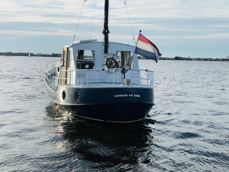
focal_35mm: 52
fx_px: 344
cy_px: 86
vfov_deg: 28.0
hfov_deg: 36.8
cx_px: 114
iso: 25
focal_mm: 6
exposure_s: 1/1653
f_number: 2
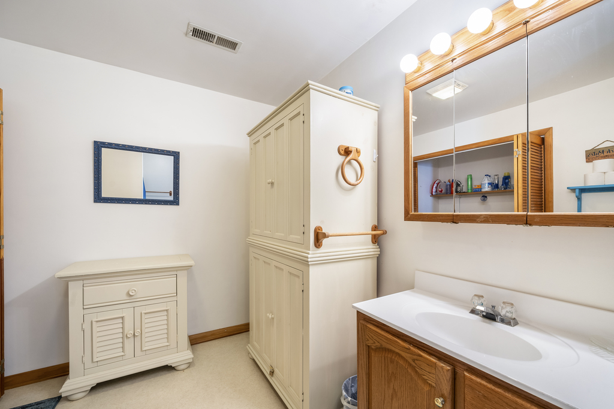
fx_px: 222
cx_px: 307
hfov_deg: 108.3
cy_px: 204
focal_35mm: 13
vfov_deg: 85.4
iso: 320
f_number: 8
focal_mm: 13
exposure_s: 1/40
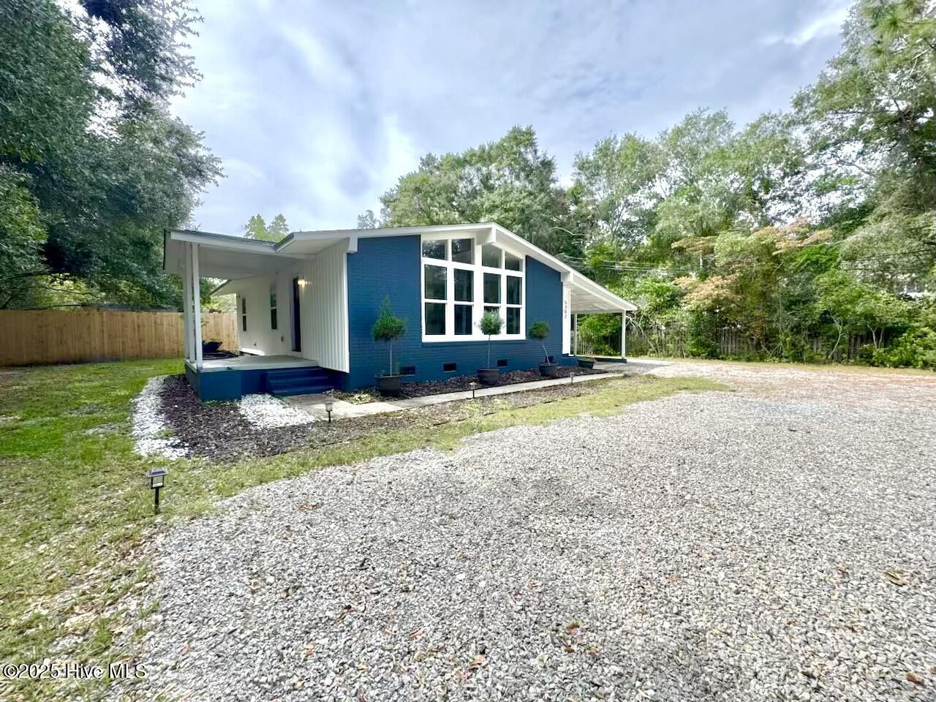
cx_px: 468
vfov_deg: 85.7
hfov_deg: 102.1
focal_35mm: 14
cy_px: 351
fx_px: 379
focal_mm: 2.22
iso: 40
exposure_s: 1/501
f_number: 2.2
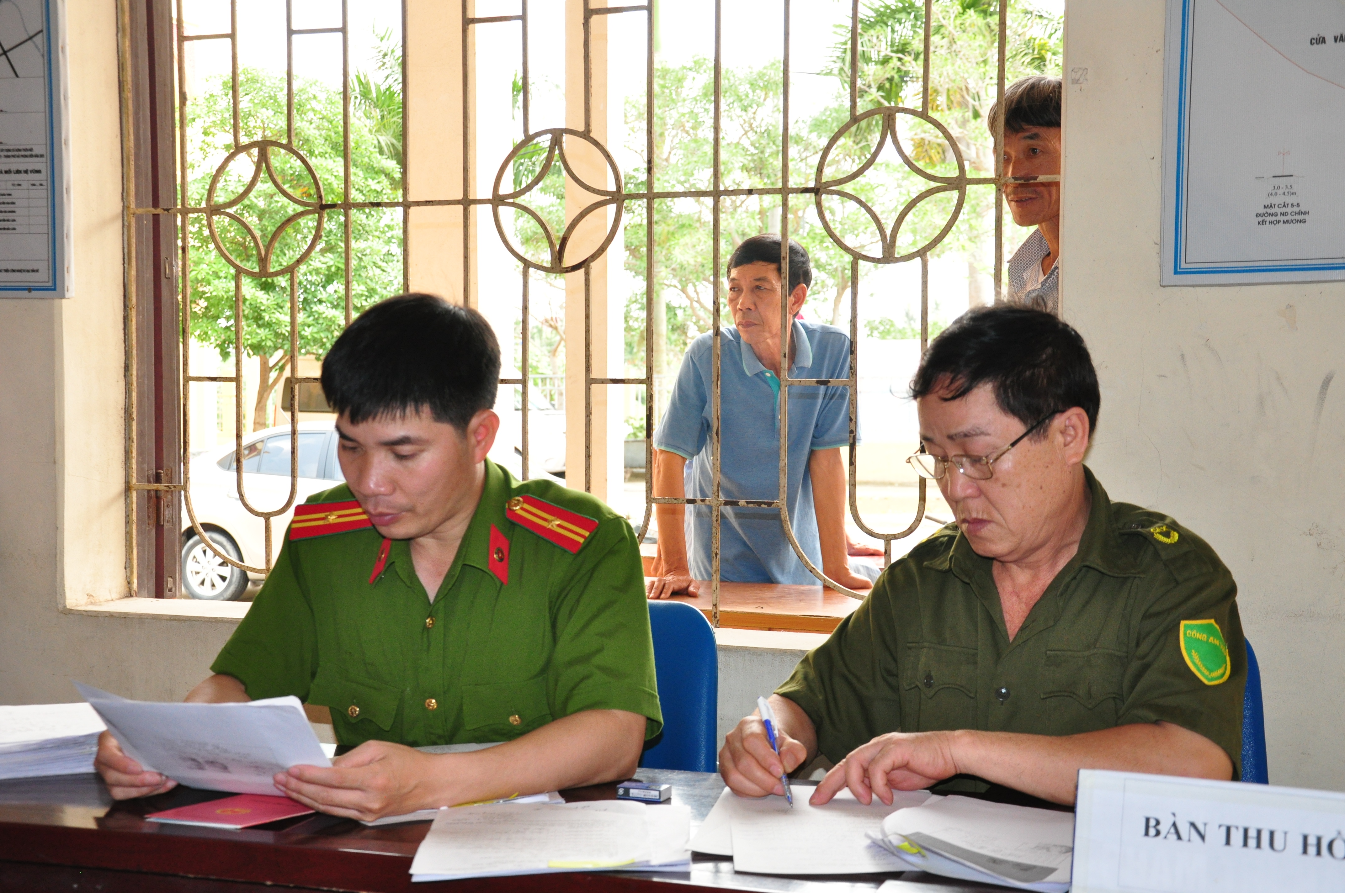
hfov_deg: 38.9
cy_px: 446
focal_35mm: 51
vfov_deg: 26.4
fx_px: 1903
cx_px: 672
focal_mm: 34
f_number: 5
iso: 800
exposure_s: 1/200
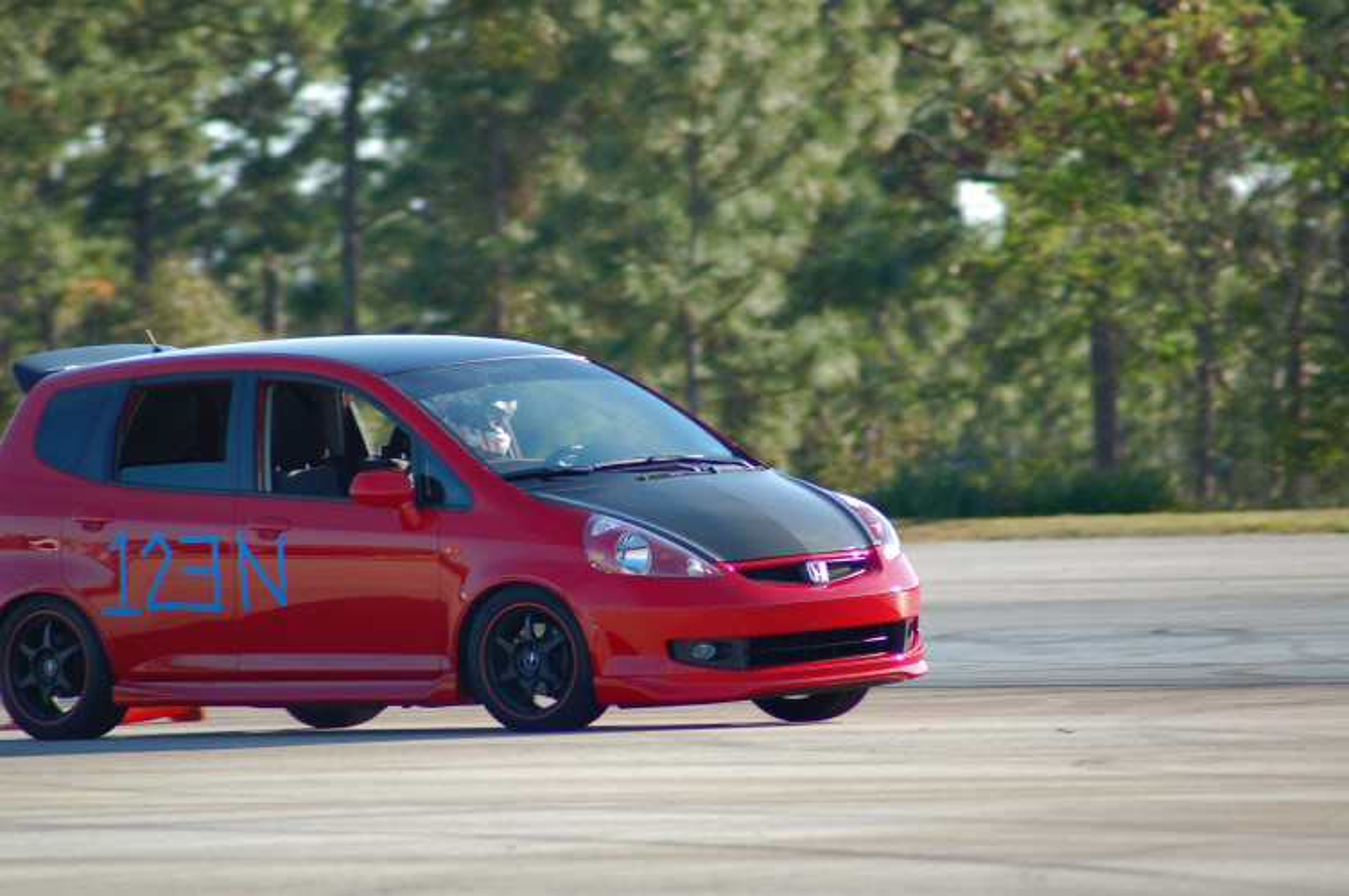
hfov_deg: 4.6
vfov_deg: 3.0
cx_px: 674
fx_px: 16847
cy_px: 448
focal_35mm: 450
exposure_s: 1/500
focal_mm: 300
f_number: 5.6
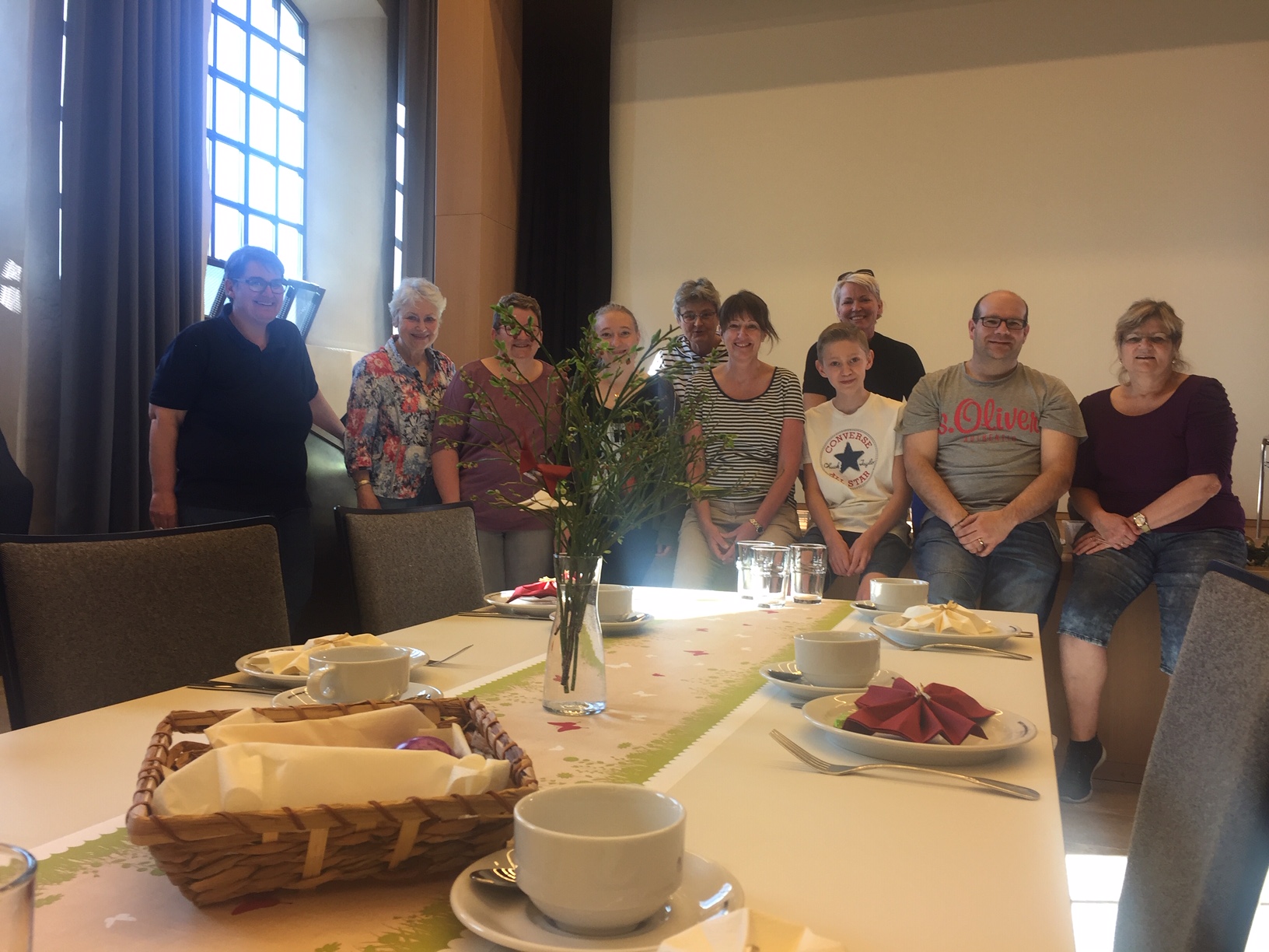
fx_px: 1063
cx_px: 634
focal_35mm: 29
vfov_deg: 48.2
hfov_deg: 61.7
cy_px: 476
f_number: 2.2
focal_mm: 4.15
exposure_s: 1/50
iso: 40
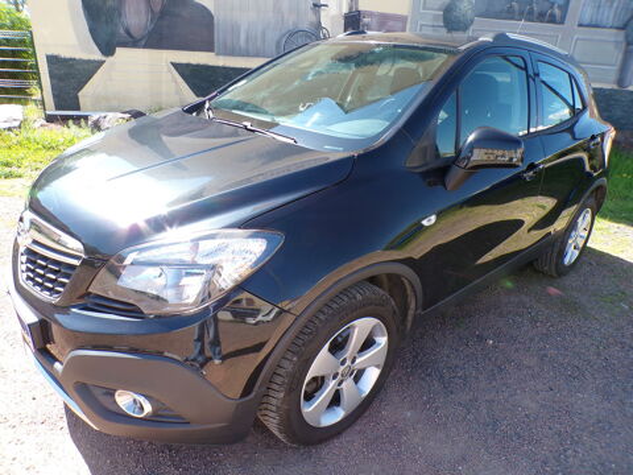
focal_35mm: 24
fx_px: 439
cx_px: 316
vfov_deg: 56.8
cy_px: 238
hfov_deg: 71.6
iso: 100
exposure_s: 1/125
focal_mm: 4.3
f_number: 4.4
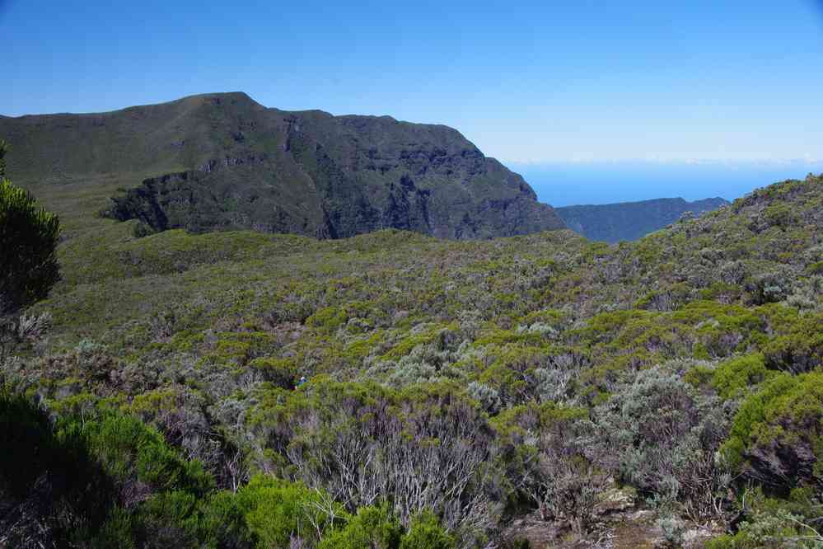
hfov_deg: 45.4
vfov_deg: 31.2
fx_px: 983
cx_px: 412
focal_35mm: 43
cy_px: 274
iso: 200
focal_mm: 29.4
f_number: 11
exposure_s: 1/80
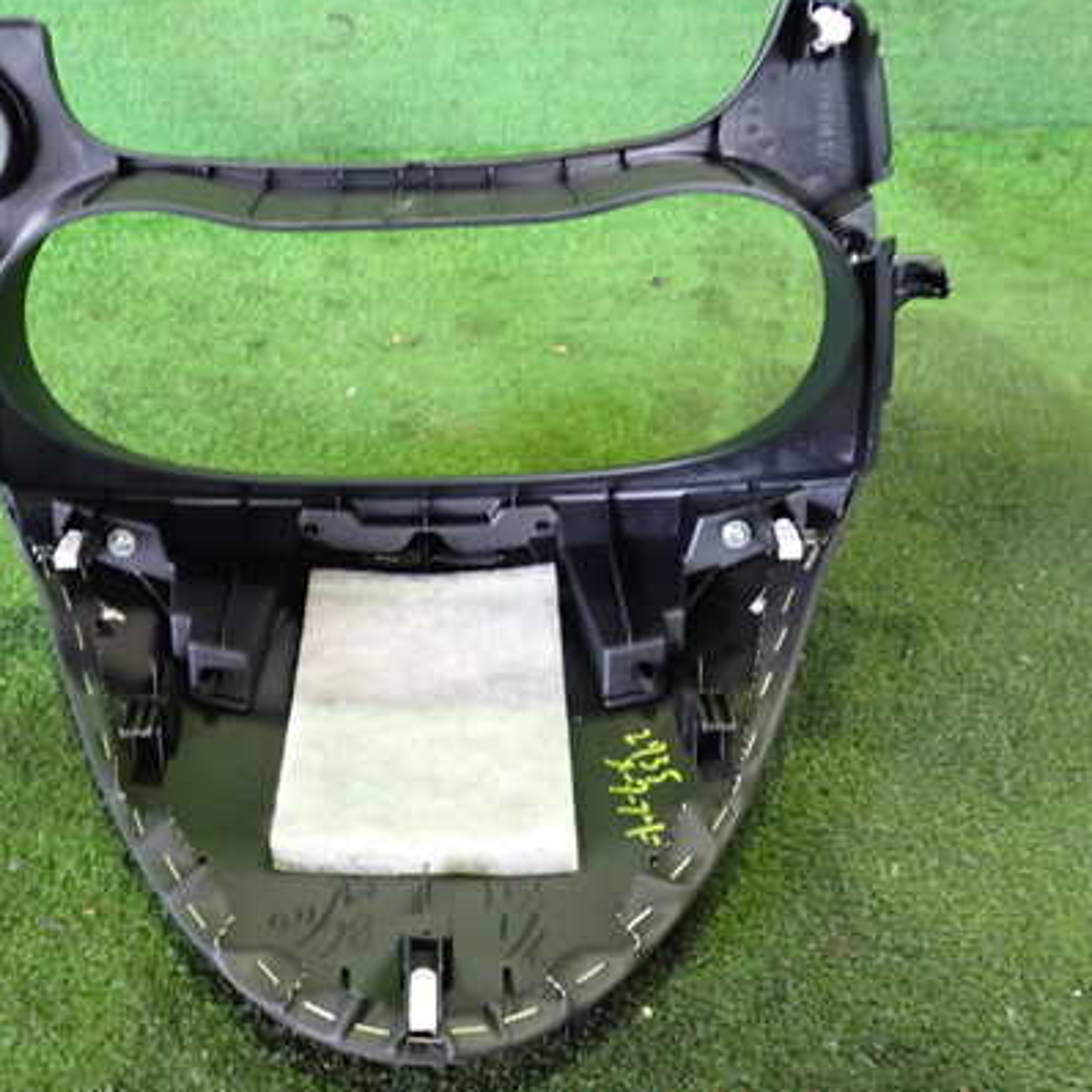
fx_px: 1428
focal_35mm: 40
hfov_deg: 41.4
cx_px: 379
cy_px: 543
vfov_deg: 41.9
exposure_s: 1/30
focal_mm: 5.4
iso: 640
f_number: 2.3
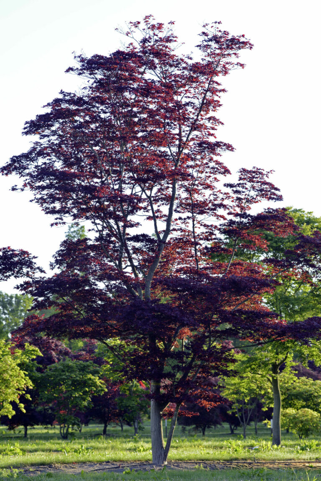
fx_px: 1149
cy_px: 240
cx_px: 160
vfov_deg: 23.6
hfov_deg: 15.9
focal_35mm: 86
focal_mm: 86
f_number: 5.6
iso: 200
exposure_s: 1/160
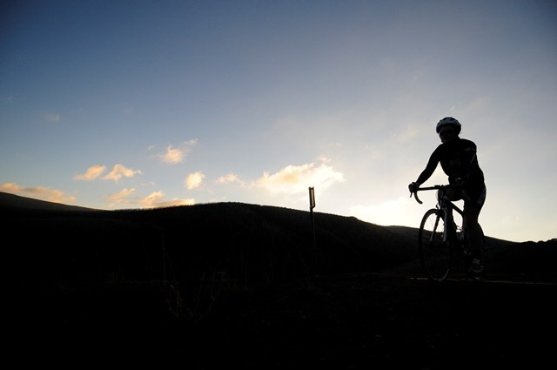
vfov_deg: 67.2
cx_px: 278
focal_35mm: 18
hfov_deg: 90.1
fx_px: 278
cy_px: 185
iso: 320
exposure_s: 1/2000
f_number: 4
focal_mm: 12
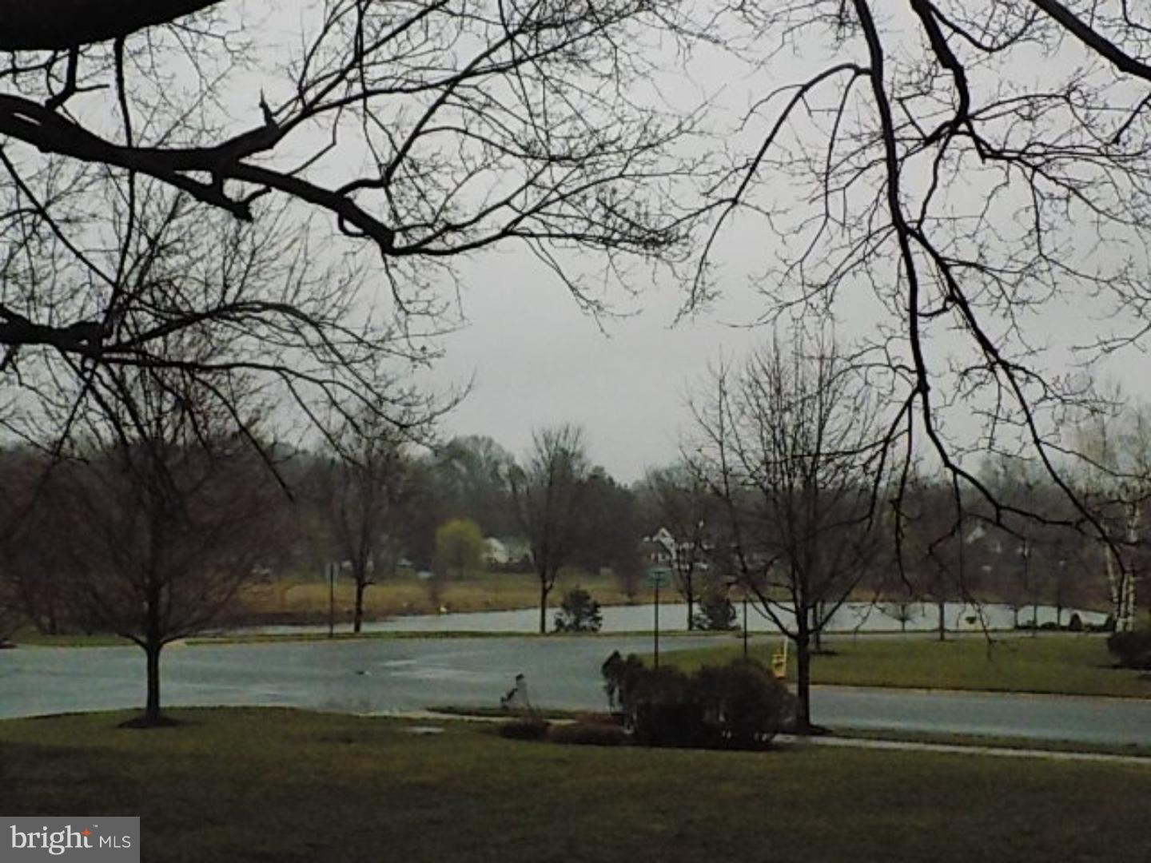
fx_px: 1530
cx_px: 576
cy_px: 432
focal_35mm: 46
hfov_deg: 41.2
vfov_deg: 31.5
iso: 1600
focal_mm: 8.1
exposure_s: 1/500
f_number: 11.8
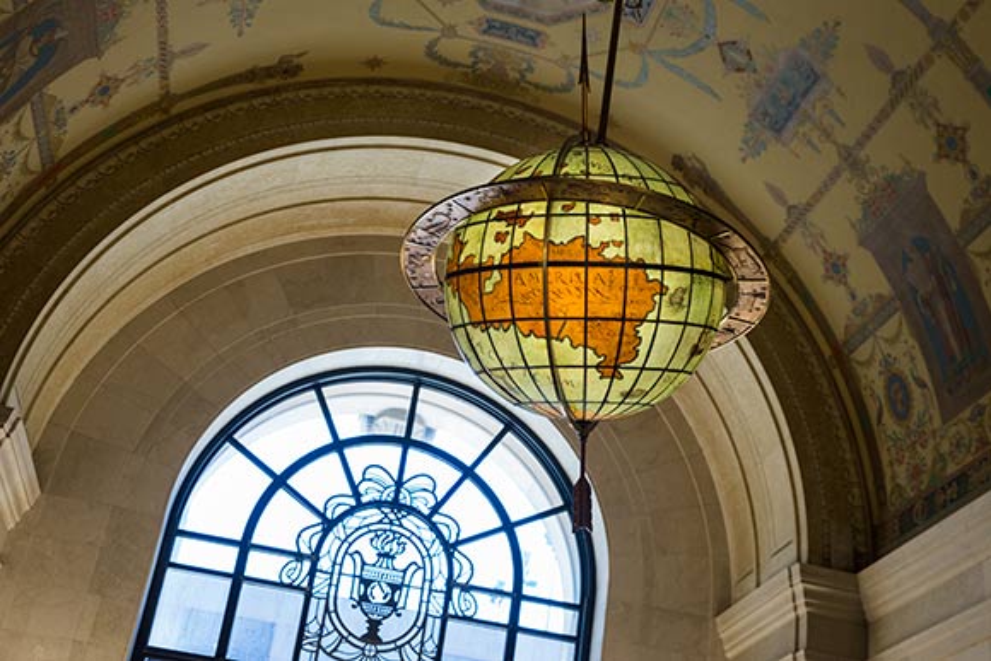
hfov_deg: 42.7
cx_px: 496
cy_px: 330
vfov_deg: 29.3
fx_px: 1267
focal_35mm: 46
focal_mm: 46
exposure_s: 1/125
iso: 1000
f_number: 5.6
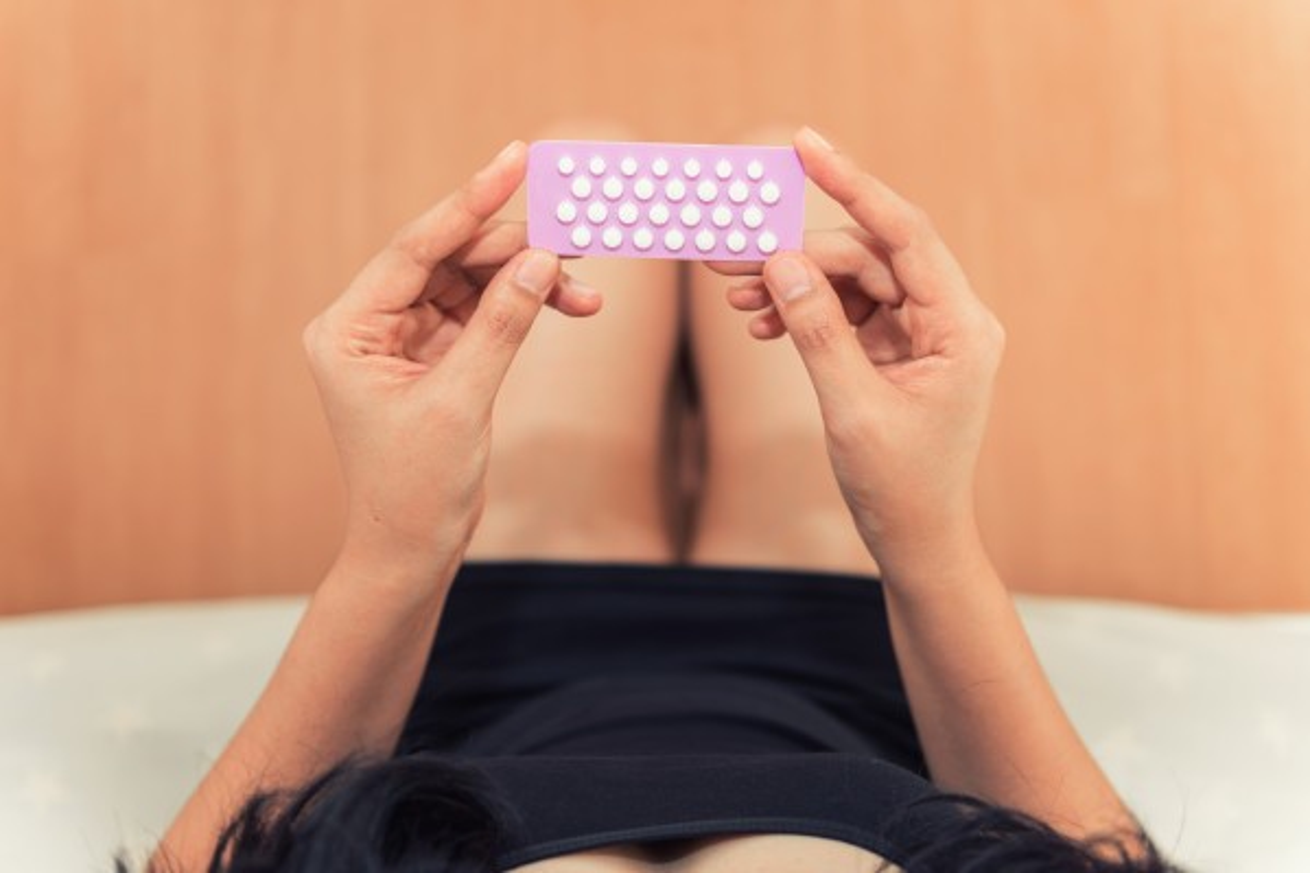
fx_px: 1455
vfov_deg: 33.4
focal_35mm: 40
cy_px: 436
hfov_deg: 48.5
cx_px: 655
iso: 400
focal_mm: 40
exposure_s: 1/100
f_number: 2.8
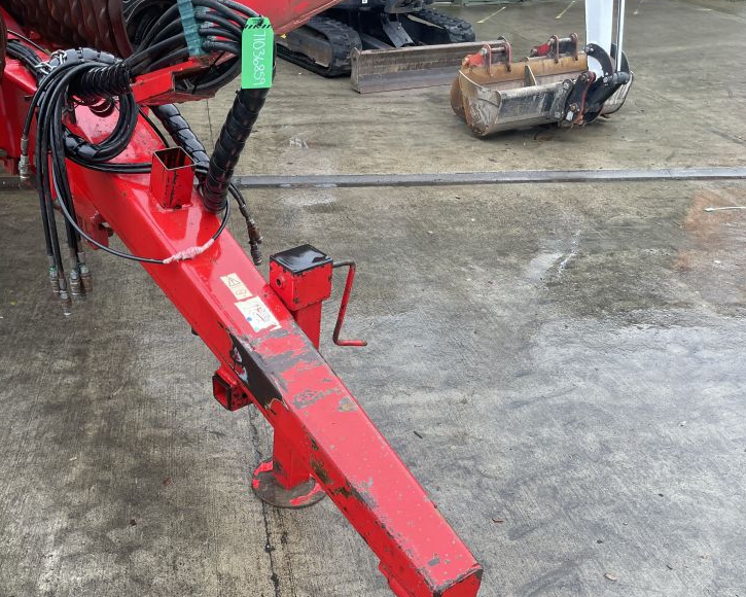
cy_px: 361
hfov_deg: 51.0
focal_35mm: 35
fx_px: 773
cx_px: 279
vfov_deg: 42.0
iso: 32
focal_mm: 4.2
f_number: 1.6
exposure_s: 1/121
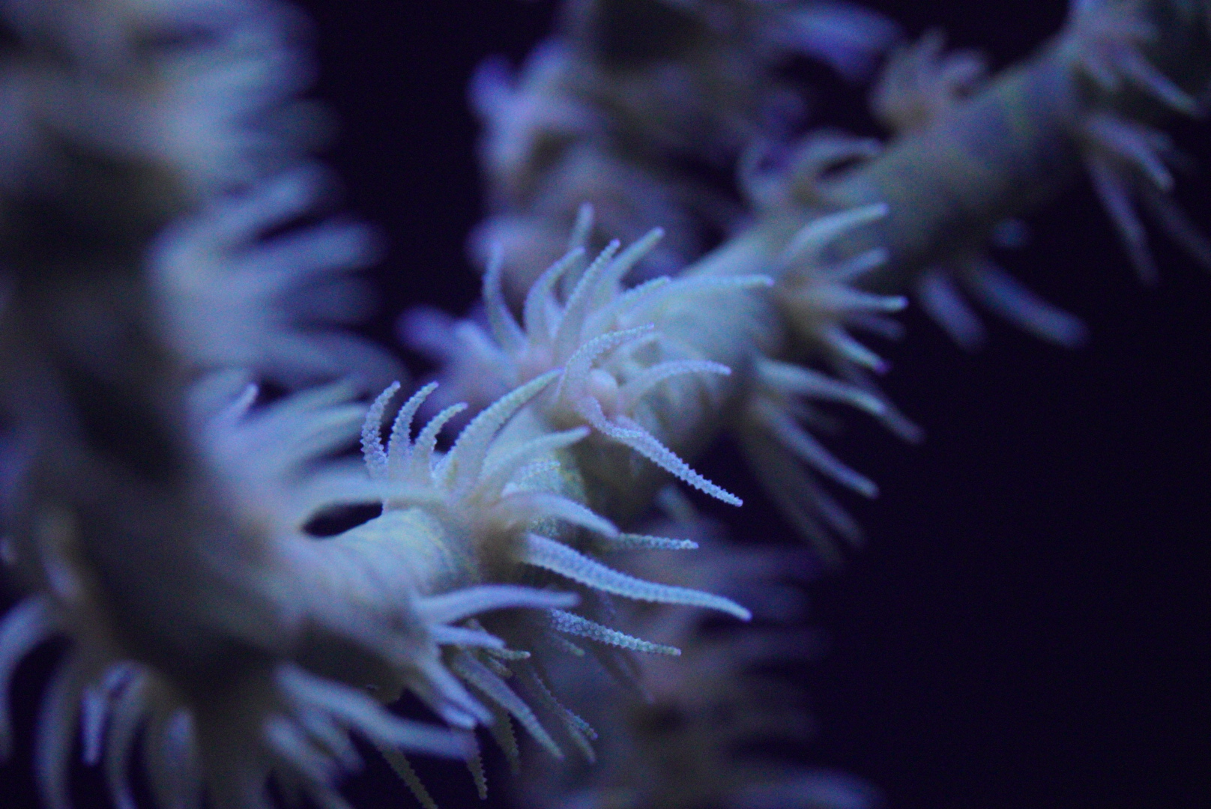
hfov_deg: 15.2
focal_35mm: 135
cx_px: 606
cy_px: 404
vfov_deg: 10.2
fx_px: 4544
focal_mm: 90
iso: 6400
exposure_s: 1/40
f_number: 7.1
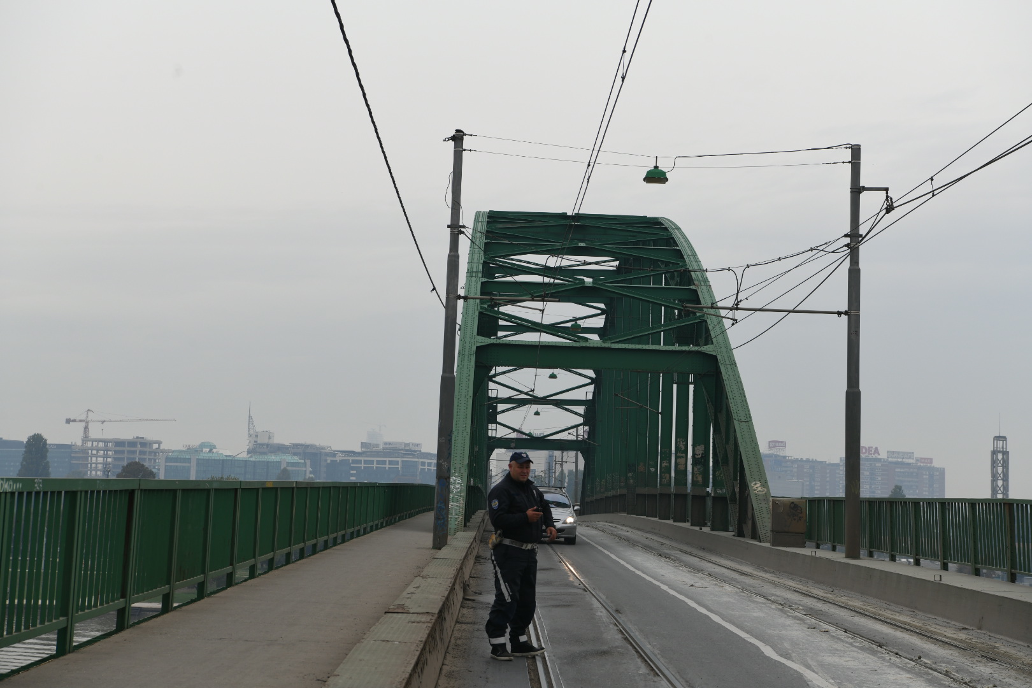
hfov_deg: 28.8
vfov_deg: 19.5
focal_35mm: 70
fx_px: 2007
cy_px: 344
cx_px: 516
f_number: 9
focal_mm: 70
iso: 320
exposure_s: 1/500
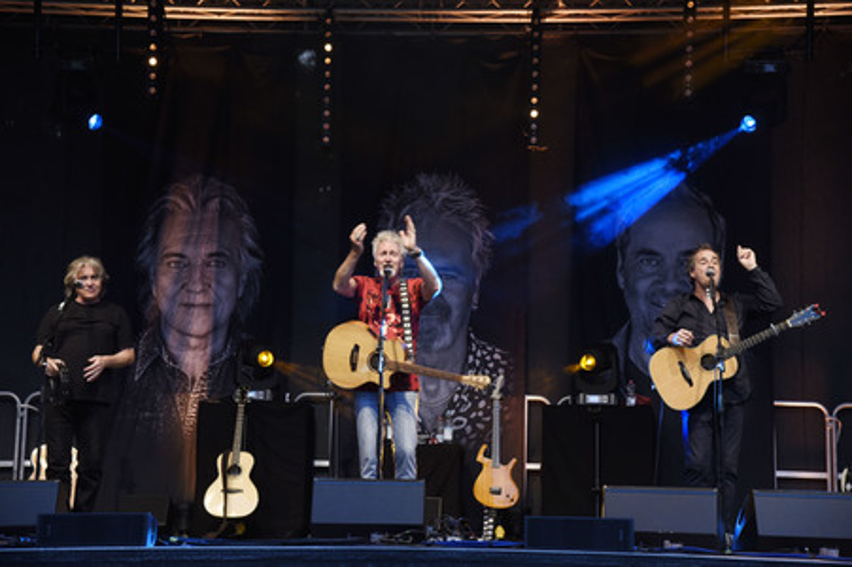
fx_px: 2010
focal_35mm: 85
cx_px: 426
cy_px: 284
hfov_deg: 23.9
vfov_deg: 16.0
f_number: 6.3
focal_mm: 85
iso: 1000
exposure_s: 1/125
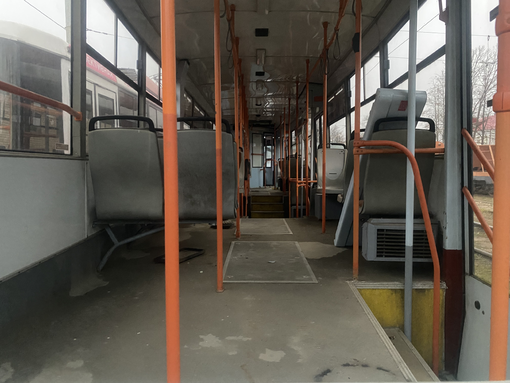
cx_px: 255
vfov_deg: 53.1
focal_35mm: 26
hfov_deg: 67.3
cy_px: 192
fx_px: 383
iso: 800
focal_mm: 4.25
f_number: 1.8
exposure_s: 1/30
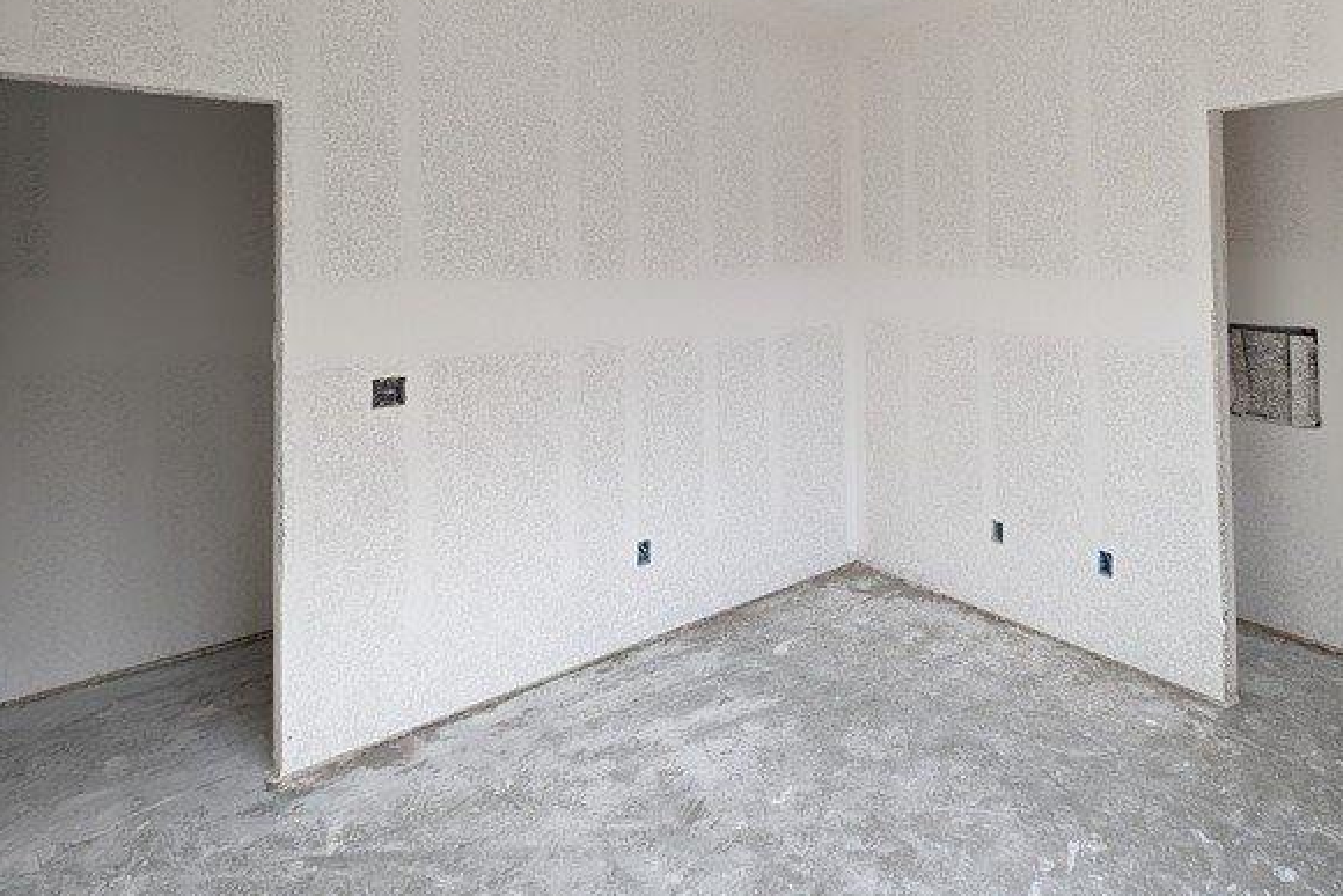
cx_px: 805
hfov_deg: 77.7
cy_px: 225
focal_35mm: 22
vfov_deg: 54.6
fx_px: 821
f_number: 1.95
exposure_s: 1/72.8
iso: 56
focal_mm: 2.23
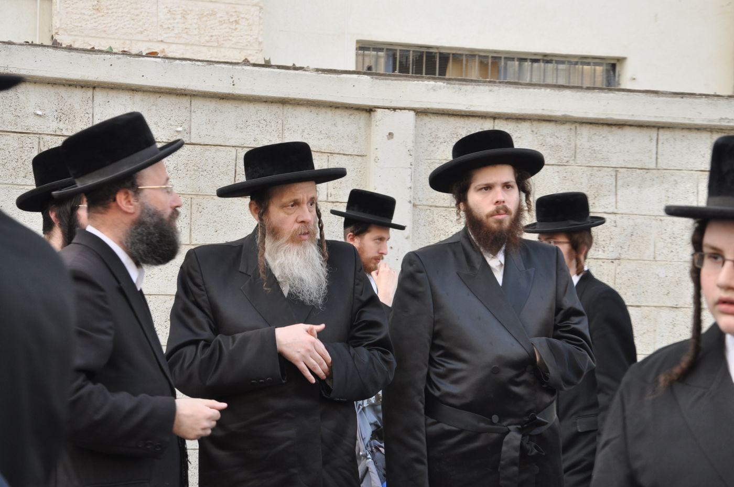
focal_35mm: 78
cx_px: 367
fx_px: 1588
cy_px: 244
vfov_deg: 17.4
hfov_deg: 26.0
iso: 320
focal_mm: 52
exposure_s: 1/80
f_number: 8
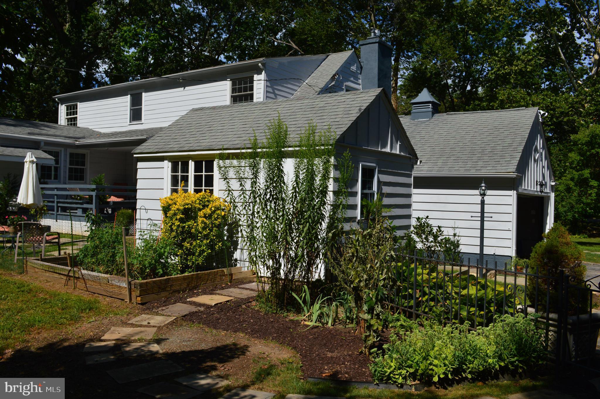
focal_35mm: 30
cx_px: 300
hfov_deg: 62.0
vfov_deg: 43.5
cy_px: 200
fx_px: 499
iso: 220
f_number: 11
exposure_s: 1/500
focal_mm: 20
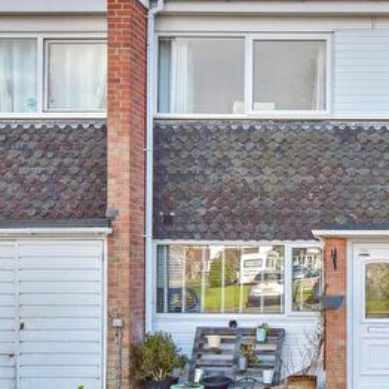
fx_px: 636
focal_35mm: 50
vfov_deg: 33.9
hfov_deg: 31.7
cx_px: 377
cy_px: 232
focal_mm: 15
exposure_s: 1/250
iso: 500
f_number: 8
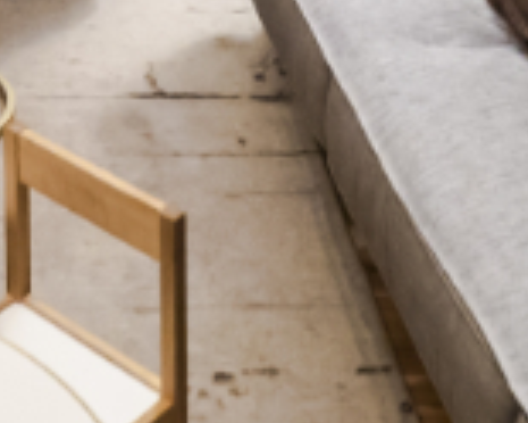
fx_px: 1375
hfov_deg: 20.7
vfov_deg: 12.3
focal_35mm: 88
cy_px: -689
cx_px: -51
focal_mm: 7
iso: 400
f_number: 4
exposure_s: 1/5
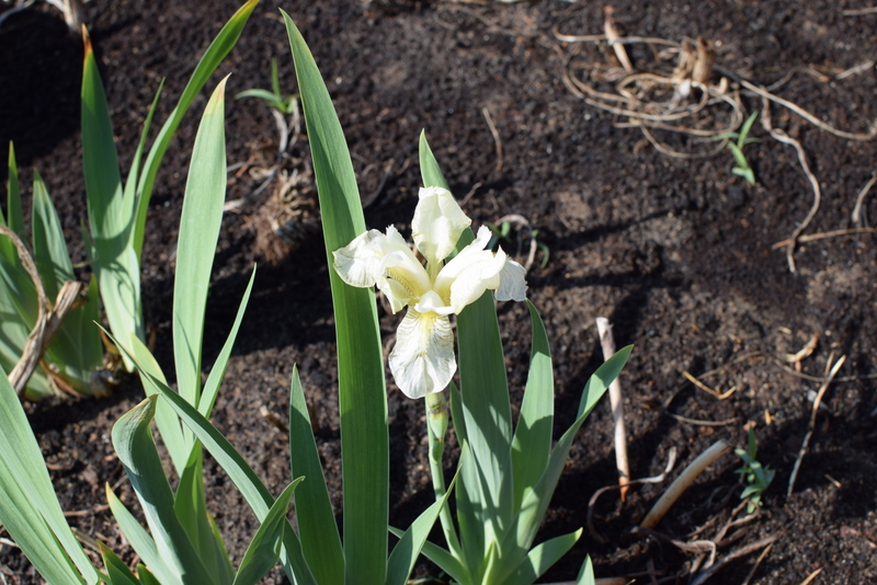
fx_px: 1279
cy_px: 292
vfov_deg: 25.8
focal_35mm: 52
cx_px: 438
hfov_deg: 37.8
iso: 200
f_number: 8
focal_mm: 35
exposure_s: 1/400
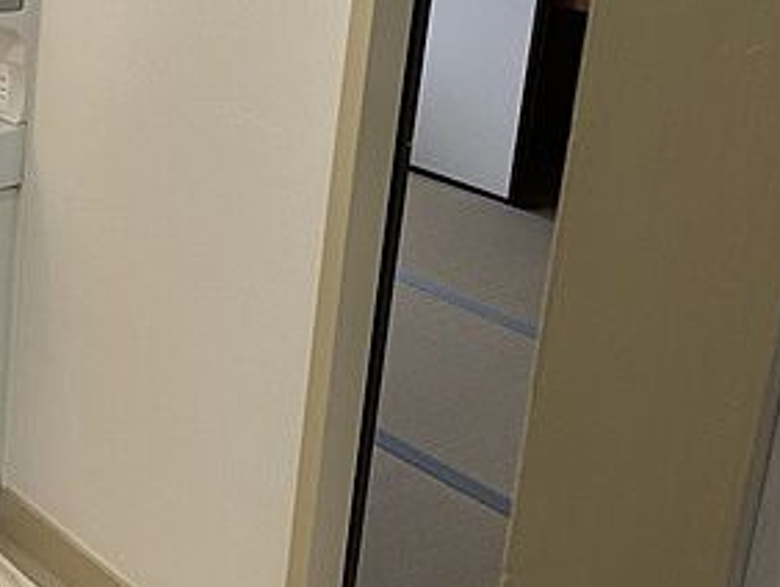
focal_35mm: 59
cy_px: 39
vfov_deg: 24.0
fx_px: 1331
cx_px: -94
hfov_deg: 29.3
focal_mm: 4.2
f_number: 1.6
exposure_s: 1/100
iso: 100
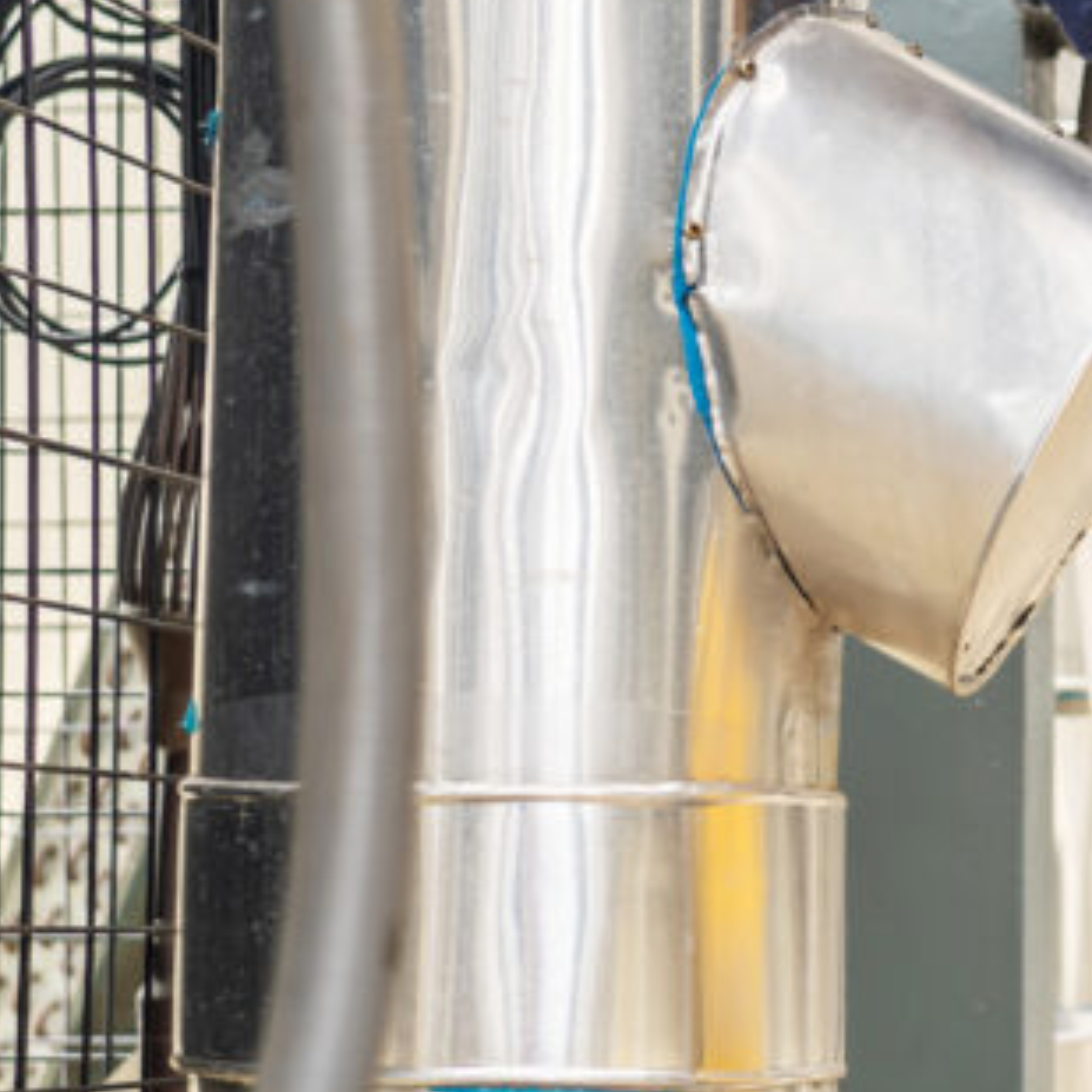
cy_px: -34
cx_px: 1488
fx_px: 4319
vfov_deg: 14.2
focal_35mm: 121
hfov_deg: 13.8
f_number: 4
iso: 100
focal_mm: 43
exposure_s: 1/60
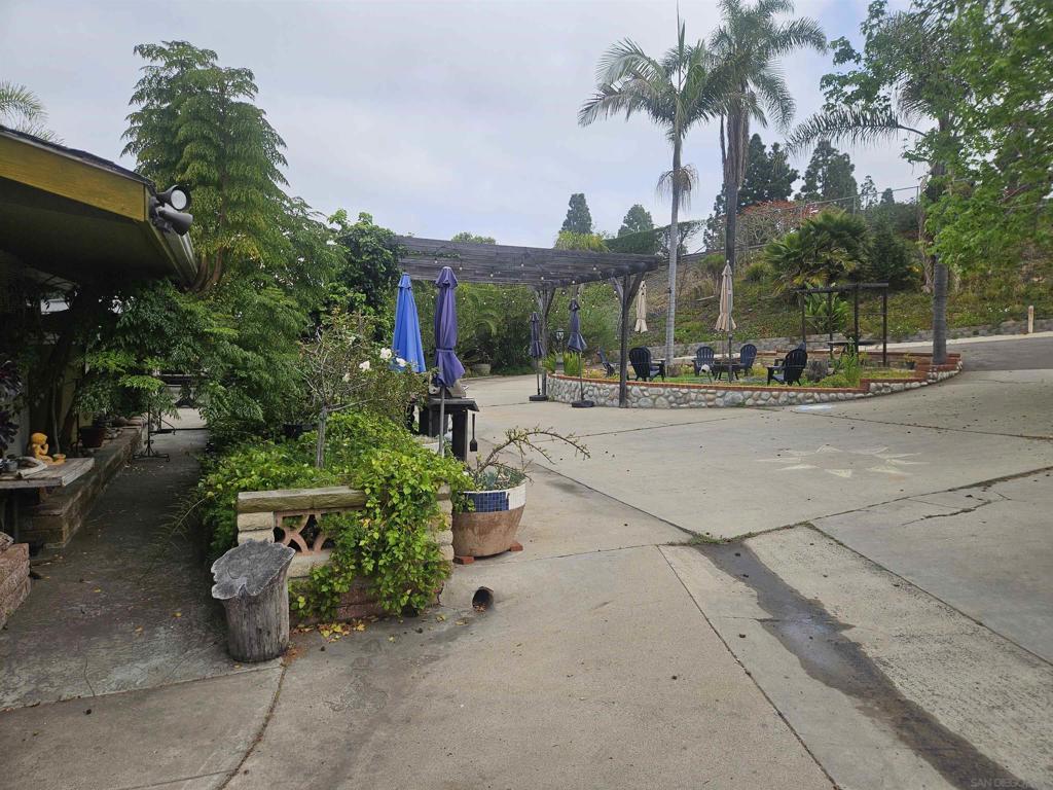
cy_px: 395
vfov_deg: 58.9
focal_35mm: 23
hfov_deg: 73.9
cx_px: 526
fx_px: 700
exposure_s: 1/1399
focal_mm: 5.4
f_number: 1.8
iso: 25
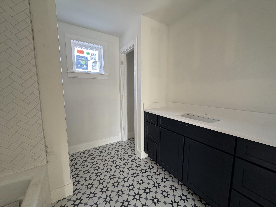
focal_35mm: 14
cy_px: 104
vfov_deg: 85.7
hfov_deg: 102.1
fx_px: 112
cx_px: 138
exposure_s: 1/75
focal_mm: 2.22
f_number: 2.2
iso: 320
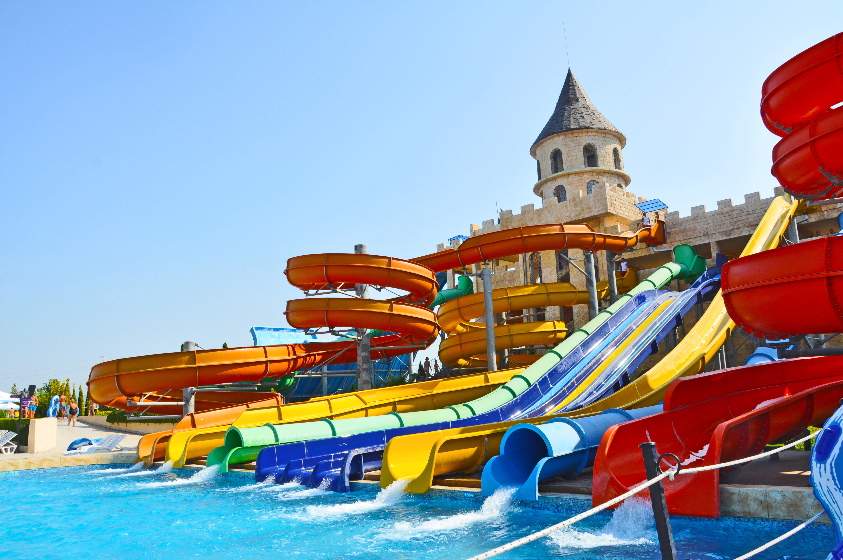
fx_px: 631
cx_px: 422
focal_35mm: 27
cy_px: 280
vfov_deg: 47.8
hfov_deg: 67.4
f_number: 10
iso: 400
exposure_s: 1/400
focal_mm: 18
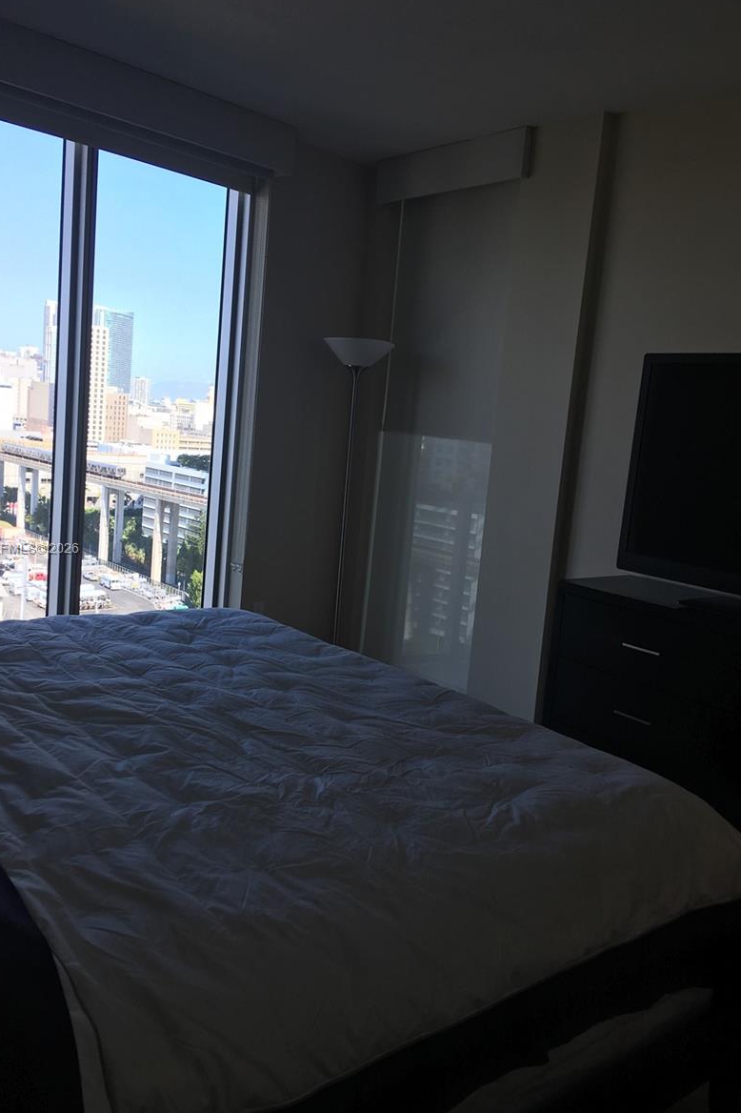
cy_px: 550
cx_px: 331
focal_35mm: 31
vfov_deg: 60.3
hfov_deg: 42.2
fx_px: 958
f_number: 2.2
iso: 25
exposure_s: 1/245
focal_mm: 4.15
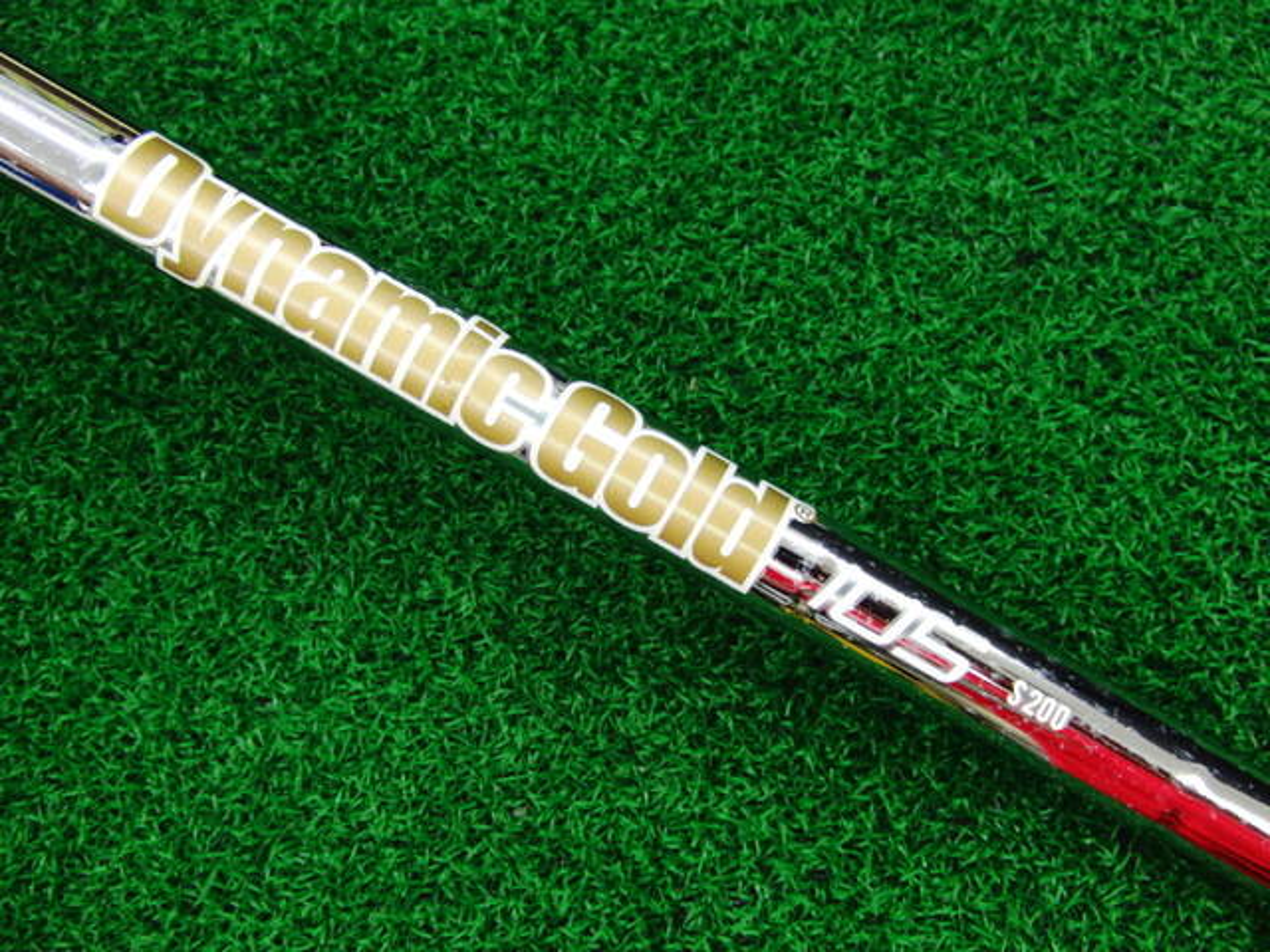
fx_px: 1357
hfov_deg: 50.1
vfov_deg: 38.7
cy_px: 476
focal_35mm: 37
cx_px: 635
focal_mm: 6.42
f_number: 3.6
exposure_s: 1/50
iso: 400
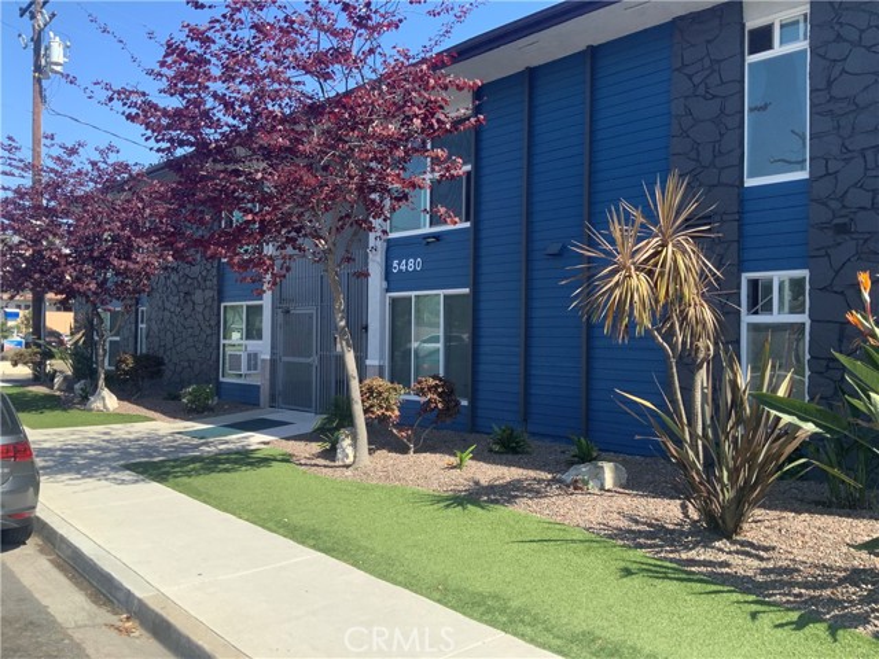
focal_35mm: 29
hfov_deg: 61.7
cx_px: 440
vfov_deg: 48.2
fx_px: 736
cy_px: 330
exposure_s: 1/829
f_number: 1.8
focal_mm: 3
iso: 16
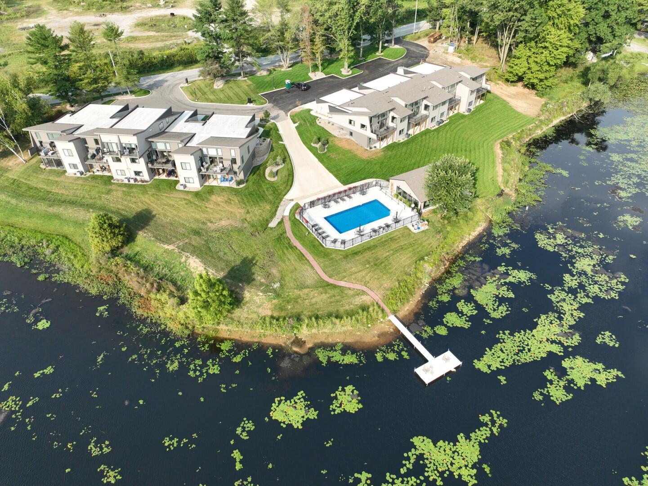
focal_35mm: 24
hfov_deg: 71.6
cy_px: 243
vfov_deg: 56.8
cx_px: 324
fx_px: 449
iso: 150
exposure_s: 1/800
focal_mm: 12.29
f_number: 2.8
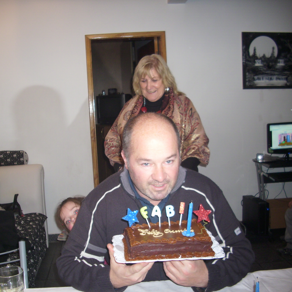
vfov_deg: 44.9
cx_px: 131
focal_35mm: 37
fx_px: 353
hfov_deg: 44.9
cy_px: 148
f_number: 2.8
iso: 100
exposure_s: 1/30
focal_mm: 6.2
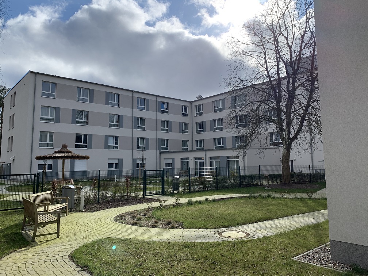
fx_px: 276
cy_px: 138
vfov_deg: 53.1
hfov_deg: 67.3
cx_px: 184
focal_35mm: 26
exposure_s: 1/2481
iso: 25
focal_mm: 4.25
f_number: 1.8
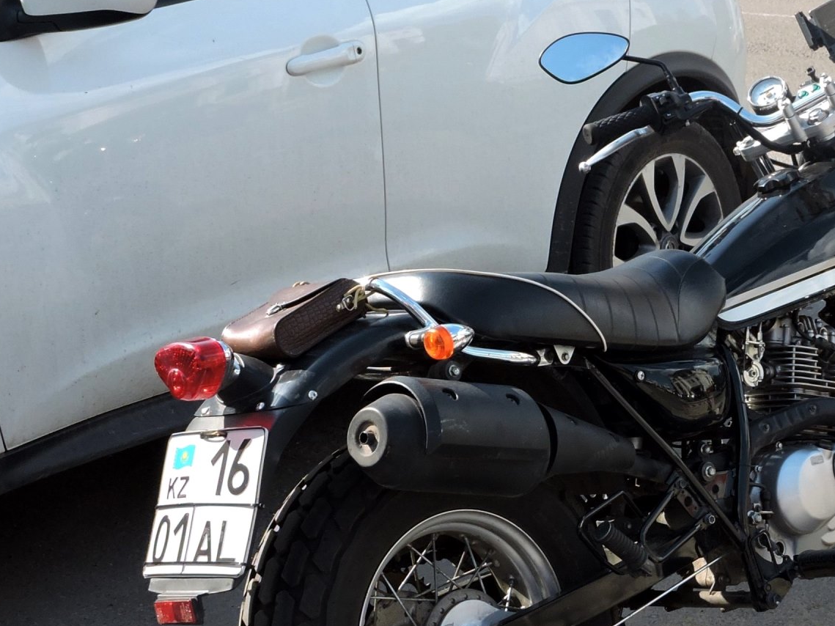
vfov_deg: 18.6
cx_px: 606
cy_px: 364
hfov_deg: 24.5
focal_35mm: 79
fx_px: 1905
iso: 100
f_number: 4
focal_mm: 8.1
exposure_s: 1/320
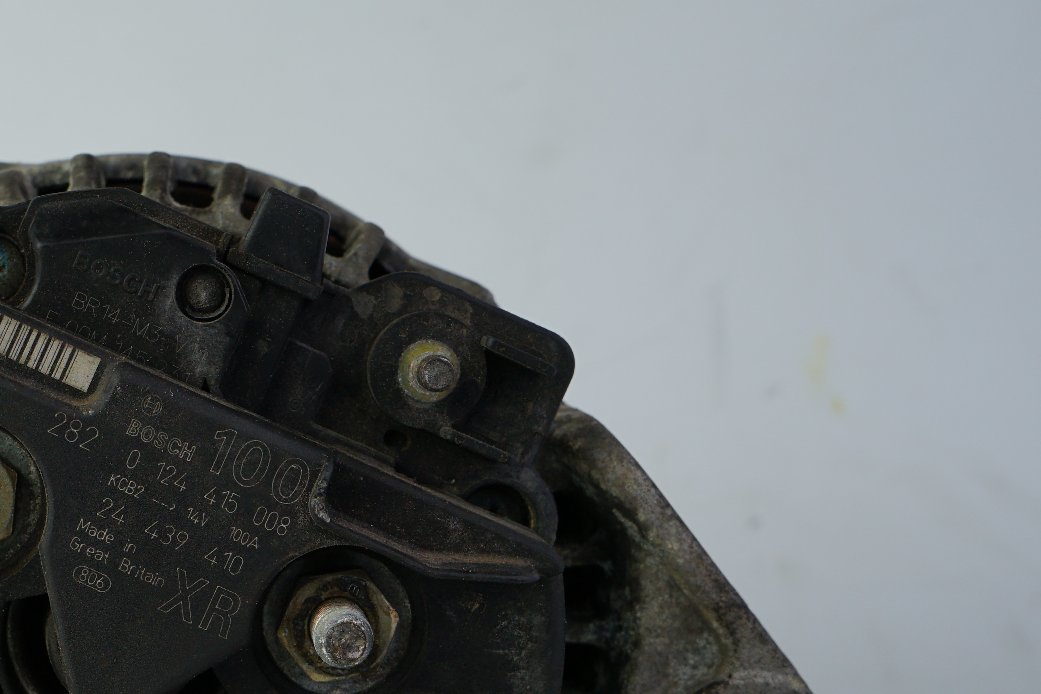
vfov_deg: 21.4
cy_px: 530
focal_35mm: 63
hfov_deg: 30.9
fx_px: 1822
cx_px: 178
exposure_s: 1/160
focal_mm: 30
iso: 200
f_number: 8
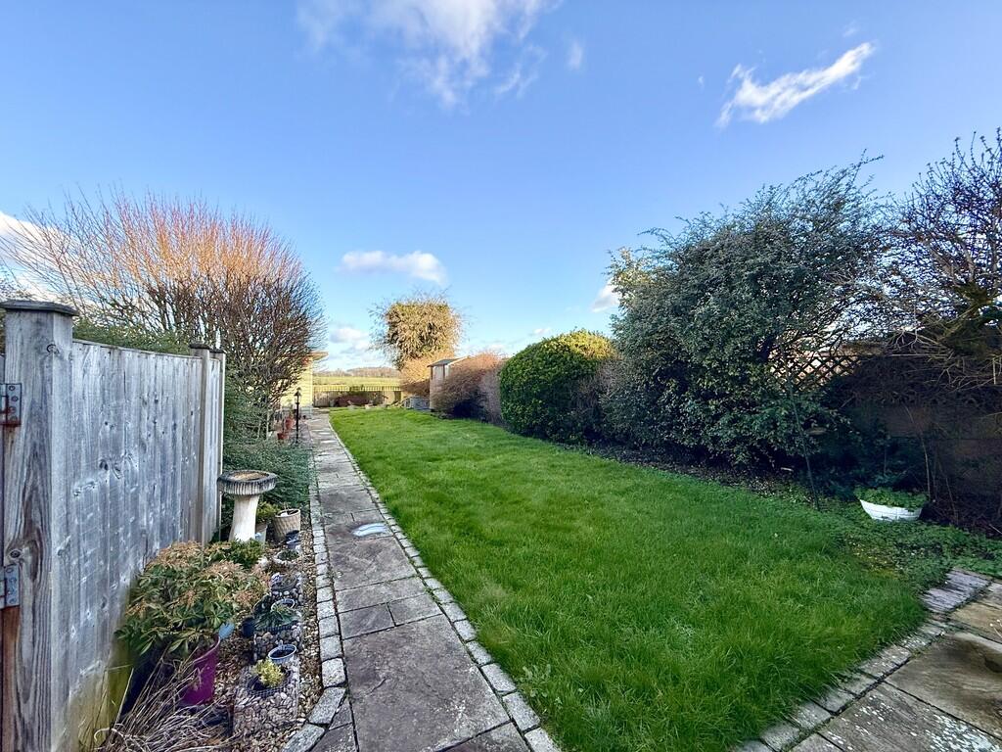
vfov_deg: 85.7
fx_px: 405
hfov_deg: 102.1
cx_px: 501
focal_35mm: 14
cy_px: 376
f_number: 2.2
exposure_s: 1/709
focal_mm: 2.22
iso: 50
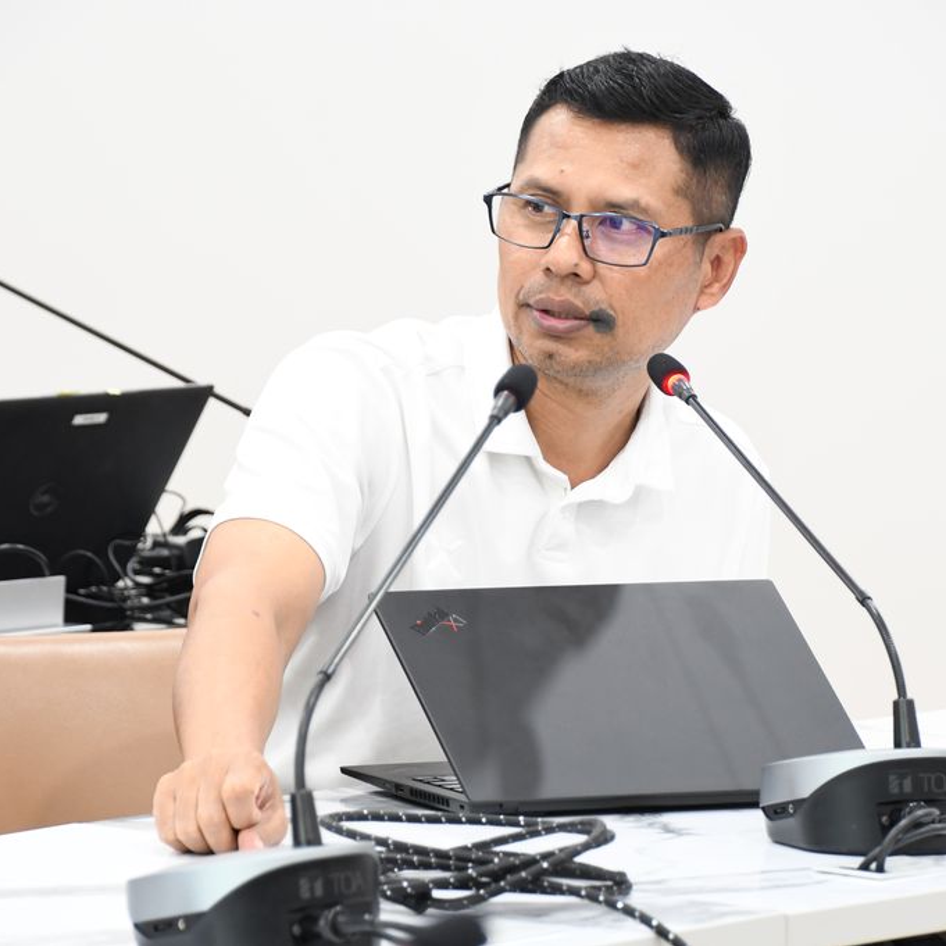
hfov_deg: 7.5
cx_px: 483
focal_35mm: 234
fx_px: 7235
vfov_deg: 7.5
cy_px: 473
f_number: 5.6
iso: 1600
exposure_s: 1/20
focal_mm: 122
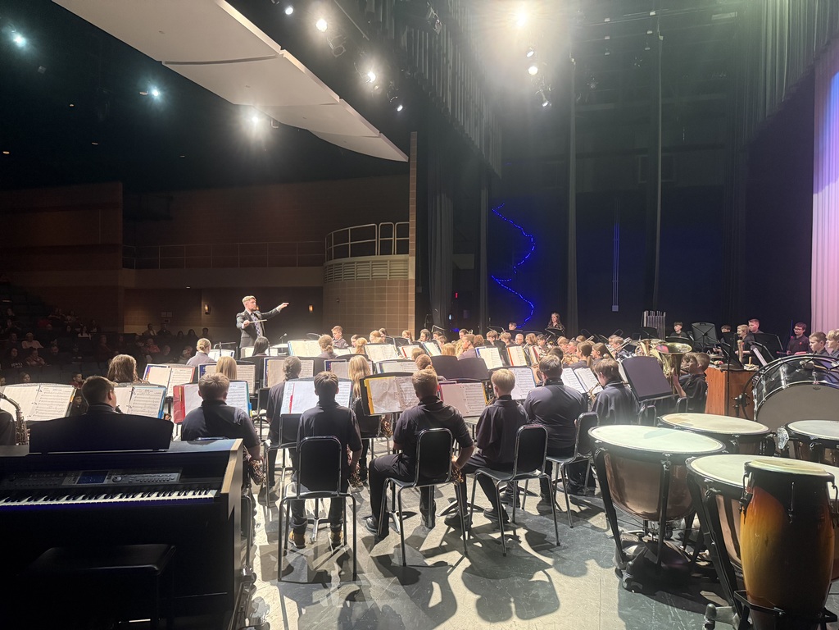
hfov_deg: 71.6
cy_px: 315
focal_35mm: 24
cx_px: 420
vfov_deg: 56.8
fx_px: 582
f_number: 1.78
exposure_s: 1/60
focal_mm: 6.76
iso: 640
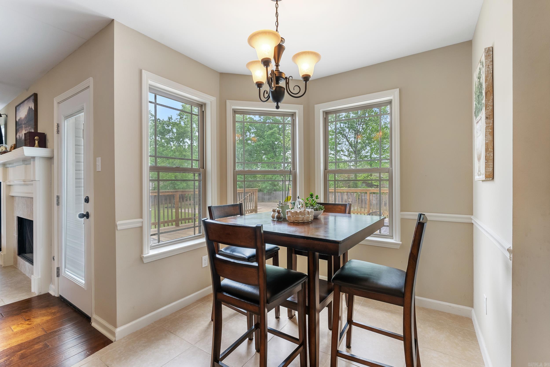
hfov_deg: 96.7
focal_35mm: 16
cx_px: 275
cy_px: 184
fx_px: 245
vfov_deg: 73.8
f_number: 9
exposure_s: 1/5
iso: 250
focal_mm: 16
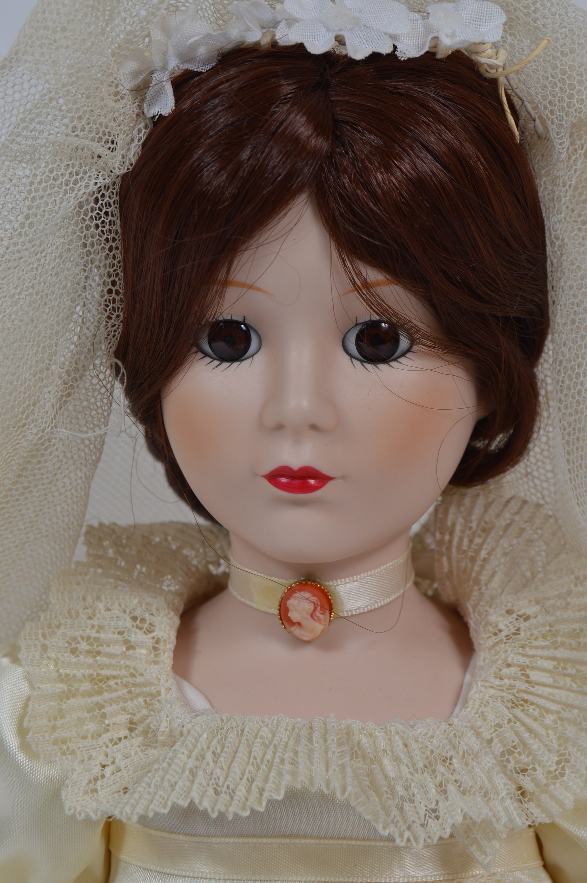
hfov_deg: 16.5
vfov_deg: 24.6
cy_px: 442
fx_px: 2021
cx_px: 294
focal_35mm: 82
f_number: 11
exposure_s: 1/60
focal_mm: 55
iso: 100
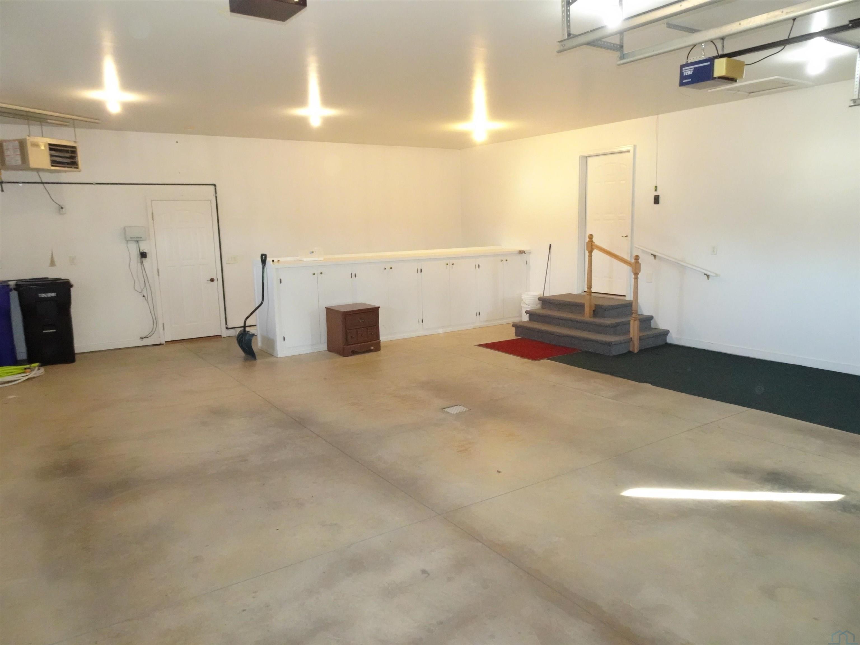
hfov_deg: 71.6
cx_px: 430
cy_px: 322
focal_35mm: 24
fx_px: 596
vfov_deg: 56.8
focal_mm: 4.25
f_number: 3.5
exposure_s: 1/30
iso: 1000
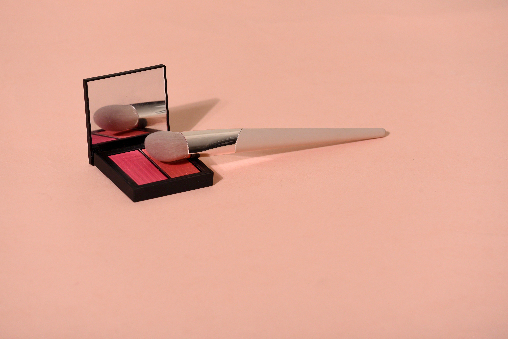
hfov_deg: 10.3
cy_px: 170
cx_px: 254
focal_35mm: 200
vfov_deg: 6.9
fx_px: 2823
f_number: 7.1
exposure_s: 1/160
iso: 200
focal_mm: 200
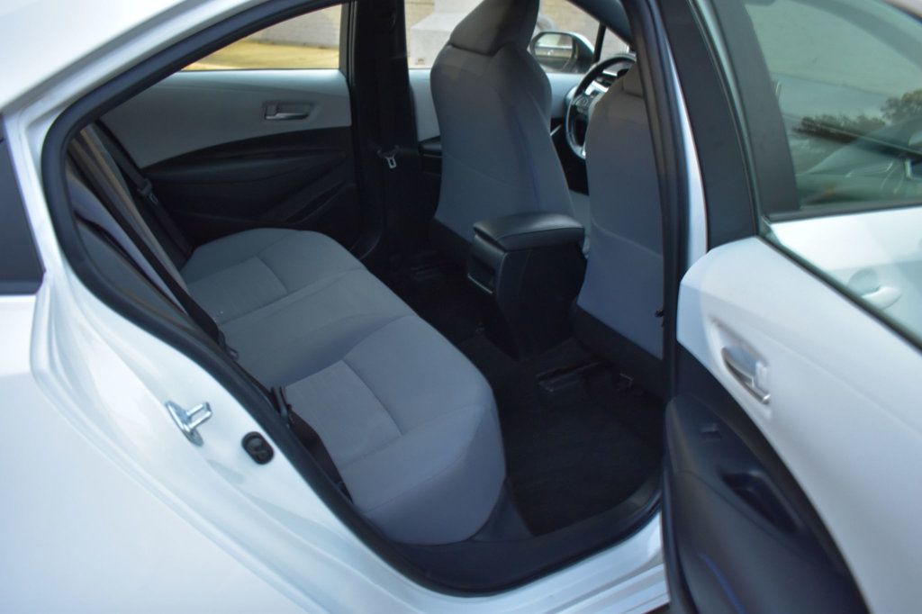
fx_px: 691
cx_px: 461
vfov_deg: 47.9
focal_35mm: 27
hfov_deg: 67.4
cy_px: 307
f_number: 3.5
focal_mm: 18
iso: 1600
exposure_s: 1/15
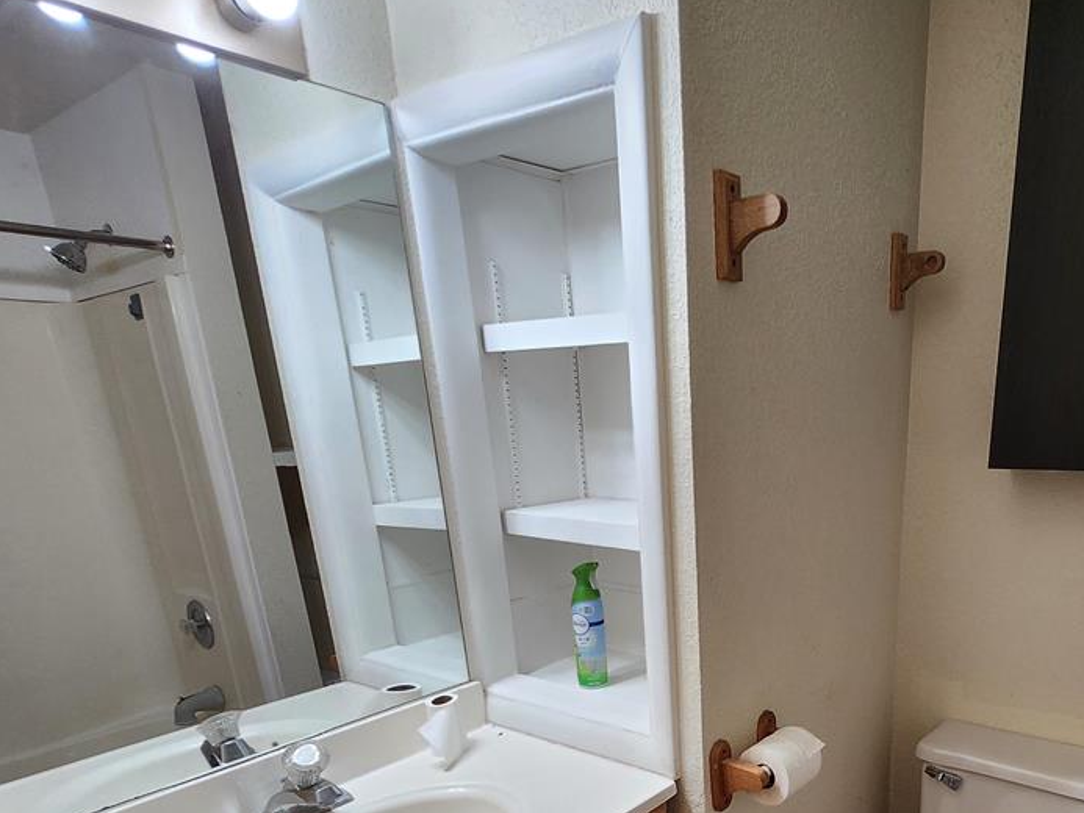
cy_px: 682
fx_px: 752
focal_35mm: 24
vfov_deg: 52.1
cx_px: 723
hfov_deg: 69.5
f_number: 2.2
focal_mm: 1.74
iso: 80
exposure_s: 1/60
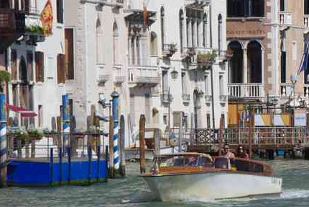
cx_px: 350
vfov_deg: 3.6
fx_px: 3288
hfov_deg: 5.4
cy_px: 81
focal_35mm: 383
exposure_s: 1/160
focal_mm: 110
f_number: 11
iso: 200
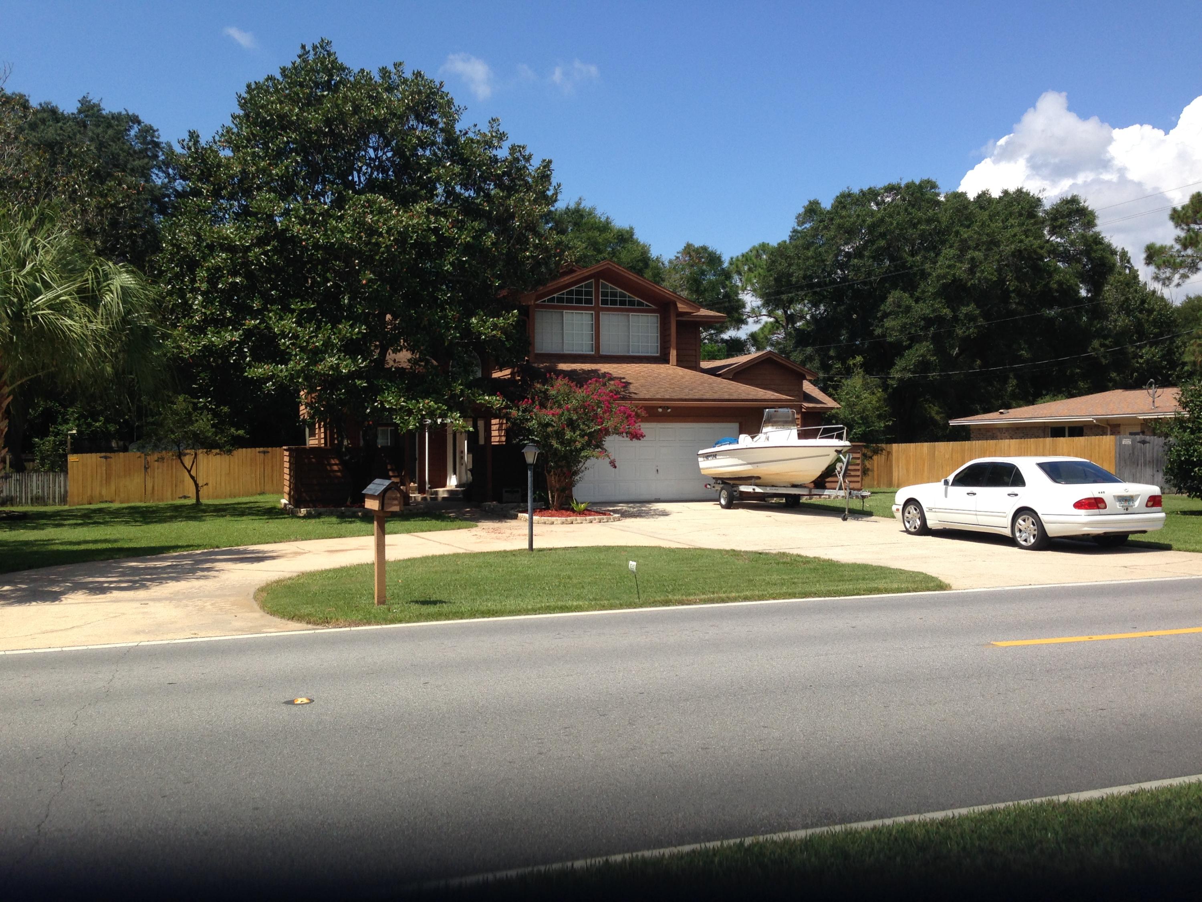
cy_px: 451
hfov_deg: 55.4
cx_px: 601
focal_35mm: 33
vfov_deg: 42.9
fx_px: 1146
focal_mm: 4.12
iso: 50
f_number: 2.4
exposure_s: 1/1506
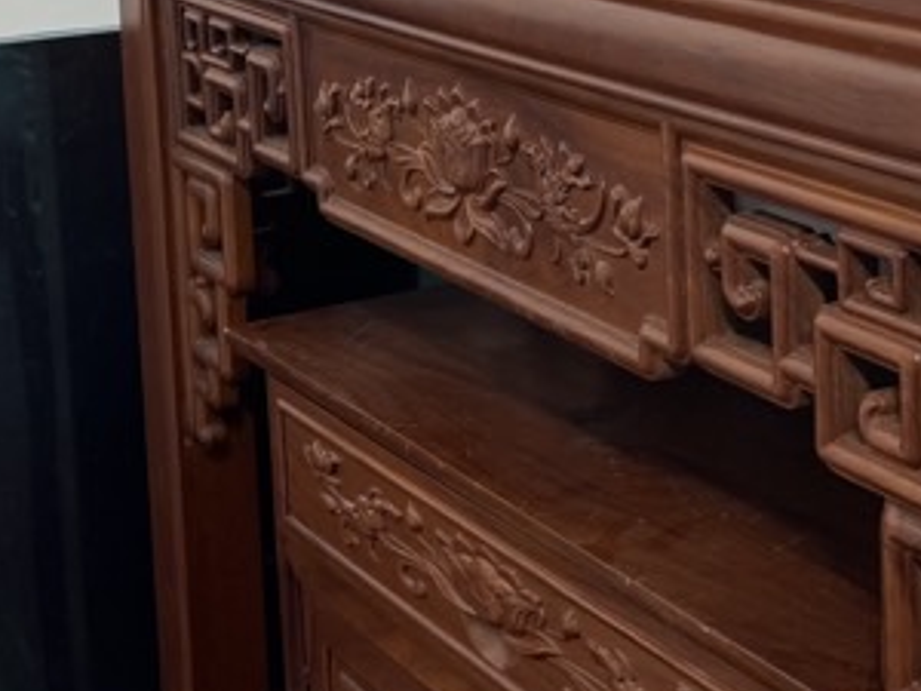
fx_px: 2182
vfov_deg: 17.6
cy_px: 0
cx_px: 196
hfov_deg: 23.5
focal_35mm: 82
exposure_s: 1/50
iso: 100
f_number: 1.78
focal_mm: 6.76
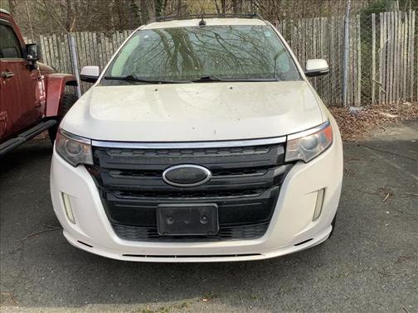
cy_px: 156
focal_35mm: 31
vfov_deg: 45.4
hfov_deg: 58.4
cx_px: 209
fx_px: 374
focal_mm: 3.3
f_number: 2.4
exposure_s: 1/799
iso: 25
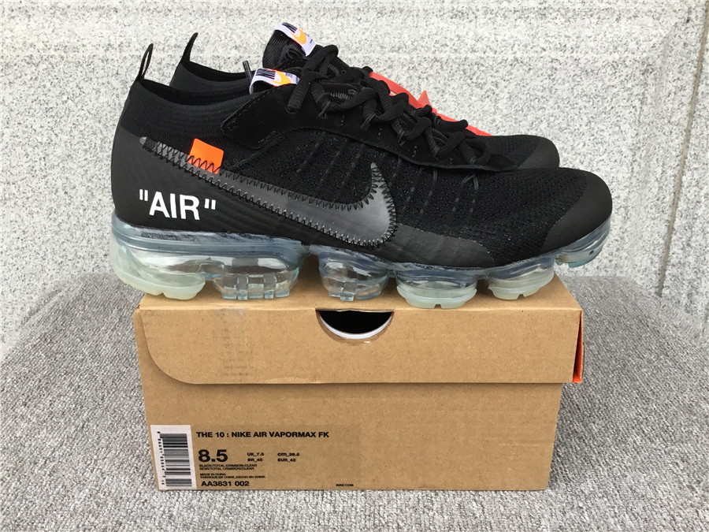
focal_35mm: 31
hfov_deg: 58.4
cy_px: 266
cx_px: 354
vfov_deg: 45.4
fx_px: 635
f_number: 2.4
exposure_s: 1/33
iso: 25
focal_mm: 3.3
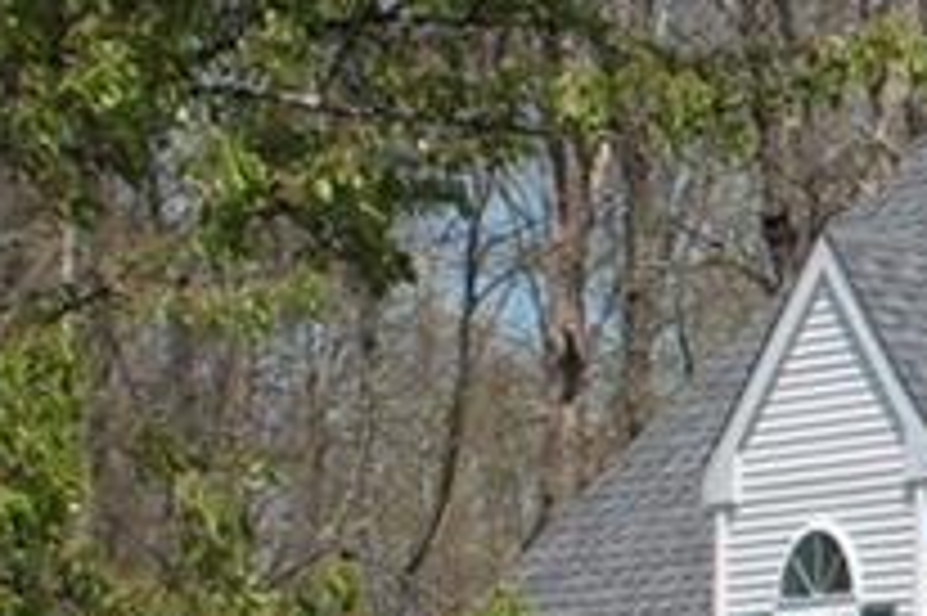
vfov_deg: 6.3
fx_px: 5570
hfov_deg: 8.6
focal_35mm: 216
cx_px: 2290
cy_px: 706
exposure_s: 1/320
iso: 100
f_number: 9
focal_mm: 29
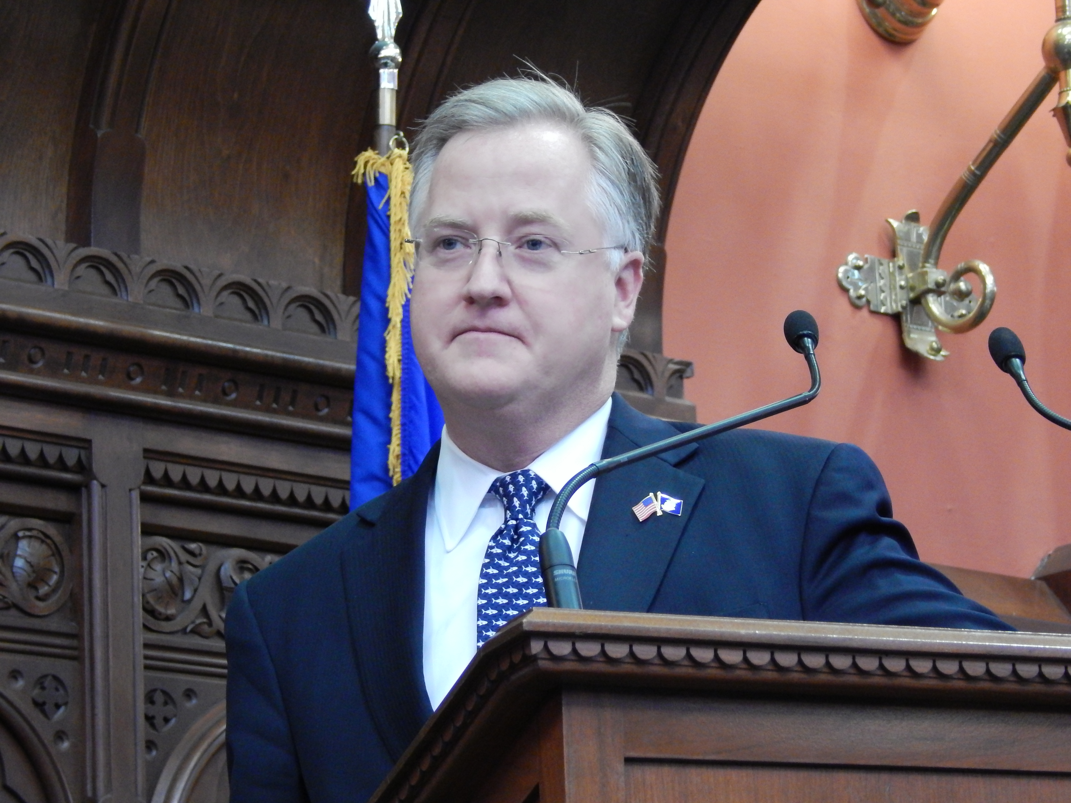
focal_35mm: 162
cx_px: 536
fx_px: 5012
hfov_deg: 12.2
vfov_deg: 9.2
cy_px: 402
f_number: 5.1
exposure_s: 1/10
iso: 800
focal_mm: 28.7
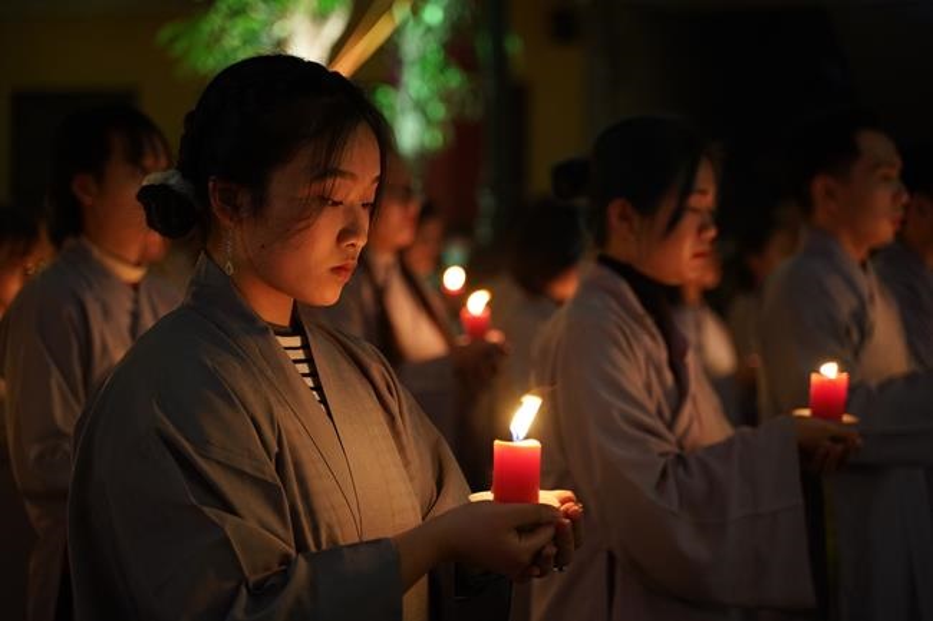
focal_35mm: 75
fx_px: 1943
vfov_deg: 18.2
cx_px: 466
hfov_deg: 27.0
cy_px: 310
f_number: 2.8
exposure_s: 1/80
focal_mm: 75
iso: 3200
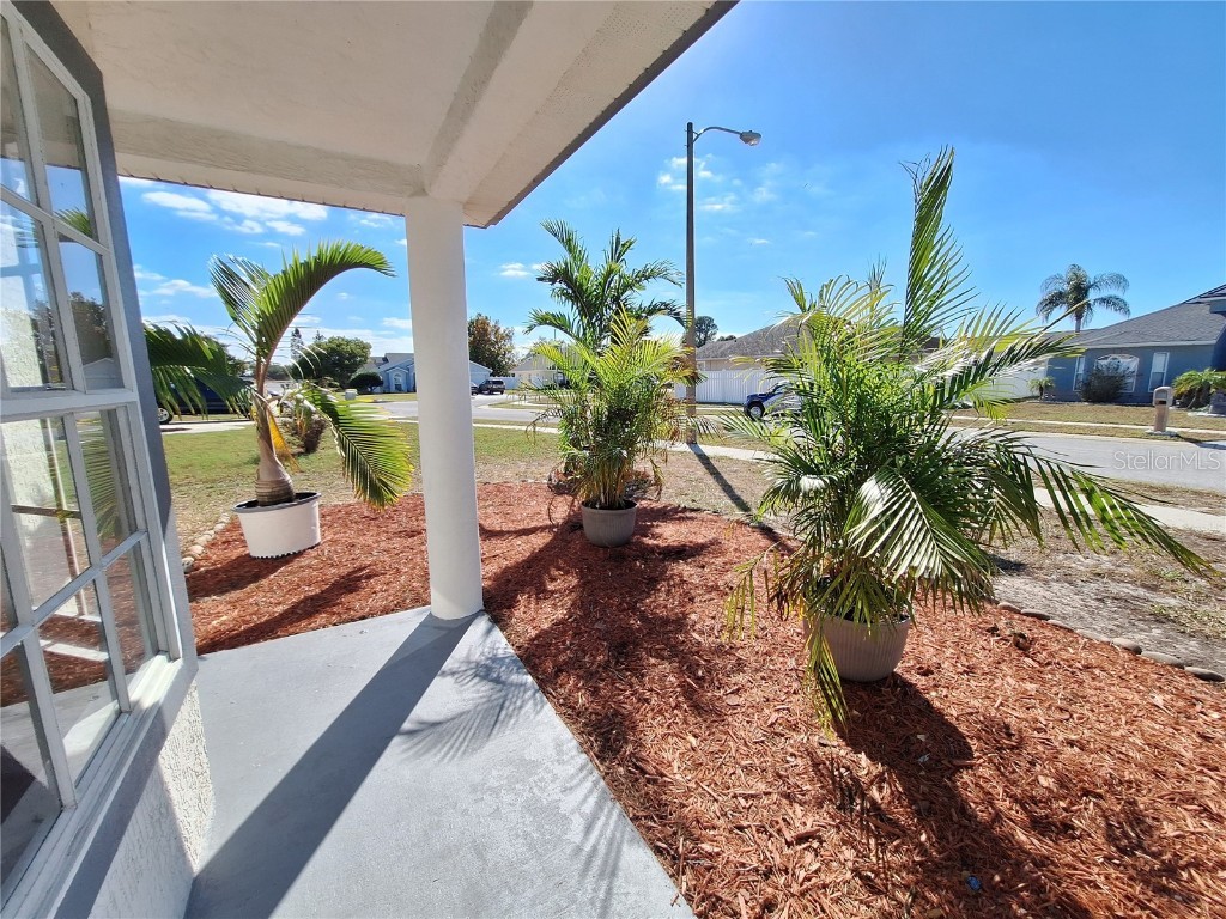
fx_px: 460
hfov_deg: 106.2
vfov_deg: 89.9
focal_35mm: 13
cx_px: 613
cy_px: 460
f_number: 2.2
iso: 40
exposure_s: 1/2331
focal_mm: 1.74
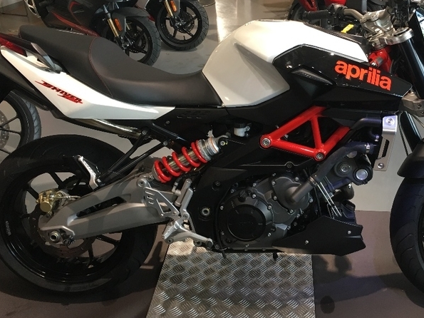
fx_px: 478
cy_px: 125
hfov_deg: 47.3
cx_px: 273
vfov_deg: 36.7
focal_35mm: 39
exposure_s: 1/30
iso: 80
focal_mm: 4.15
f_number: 2.2
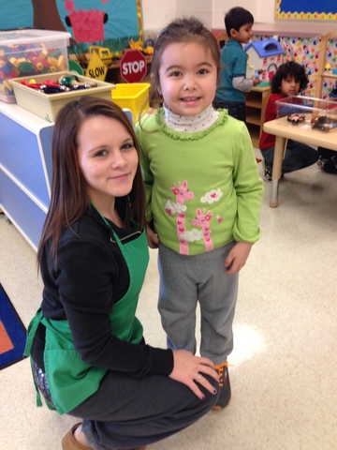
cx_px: 168
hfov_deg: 42.9
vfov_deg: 55.4
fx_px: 428
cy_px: 225
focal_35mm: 33
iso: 80
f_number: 2.4
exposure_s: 1/20
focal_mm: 4.12
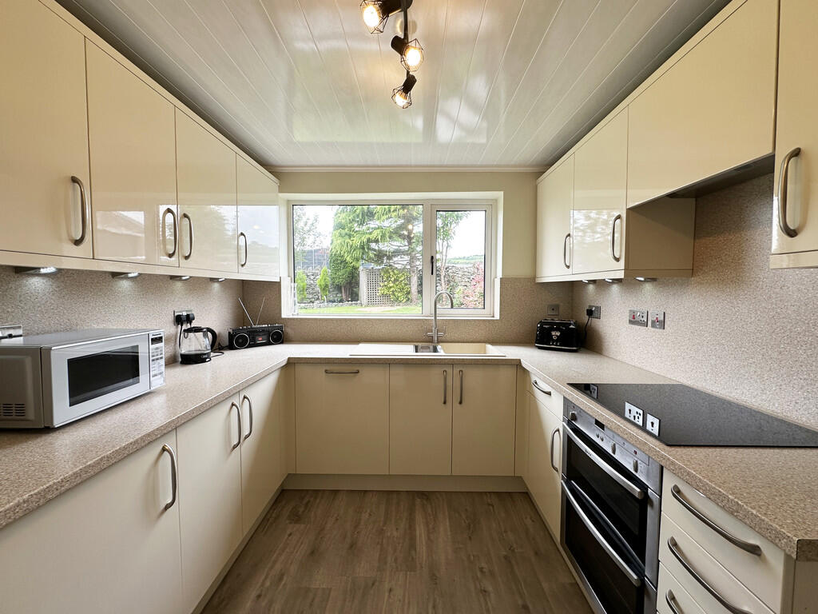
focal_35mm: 14
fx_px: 331
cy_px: 307
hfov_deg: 102.1
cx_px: 409
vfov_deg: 85.7
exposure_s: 1/128
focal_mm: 2.22
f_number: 2.2
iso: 40
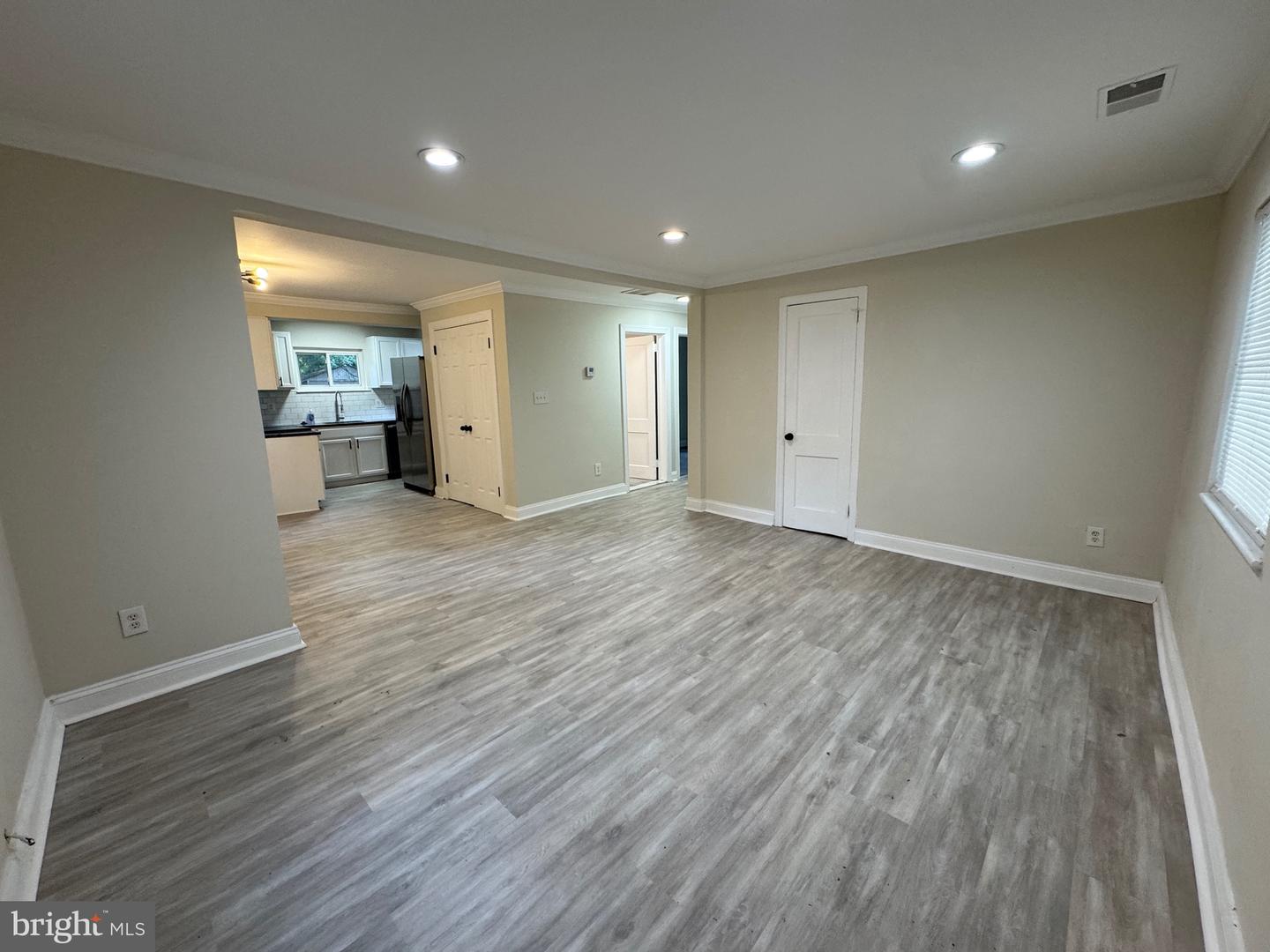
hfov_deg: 102.1
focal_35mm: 14
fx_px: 514
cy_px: 476
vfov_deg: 85.7
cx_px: 635
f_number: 2.2
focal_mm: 2.22
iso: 200
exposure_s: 1/120
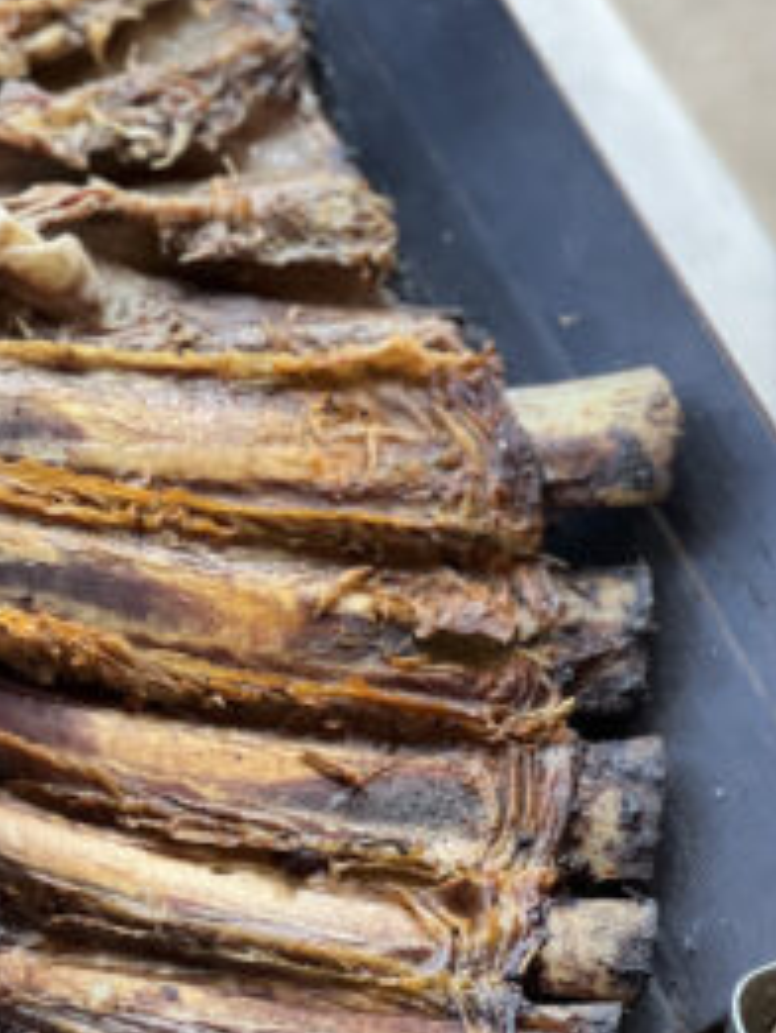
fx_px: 4092
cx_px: 297
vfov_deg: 14.4
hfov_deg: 10.8
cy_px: 697
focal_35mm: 137
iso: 200
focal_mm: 9
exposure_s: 1/121
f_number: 2.8
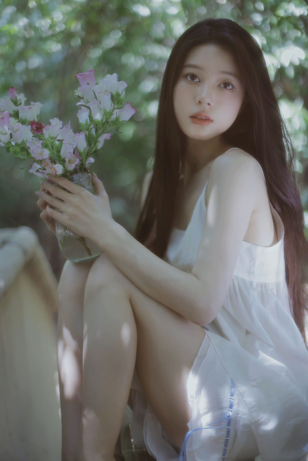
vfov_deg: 40.3
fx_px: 629
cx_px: 154
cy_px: 230
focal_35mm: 49
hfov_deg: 27.5
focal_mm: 50
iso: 1250
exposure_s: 1/2500
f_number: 1.4
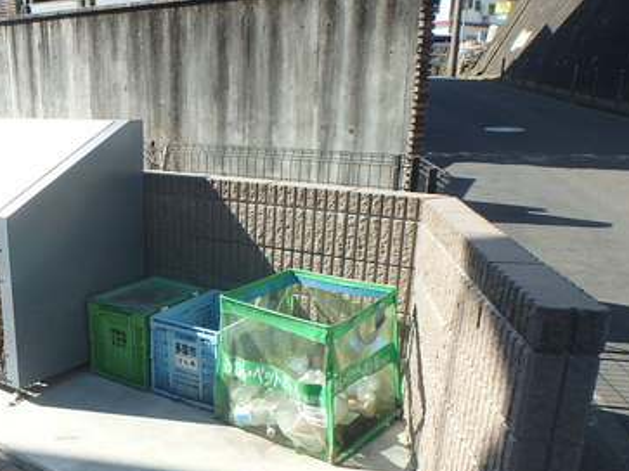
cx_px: 154
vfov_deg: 38.0
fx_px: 672
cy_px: 331
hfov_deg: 48.2
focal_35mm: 37
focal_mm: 3.7
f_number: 3.5
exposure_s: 1/500
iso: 125
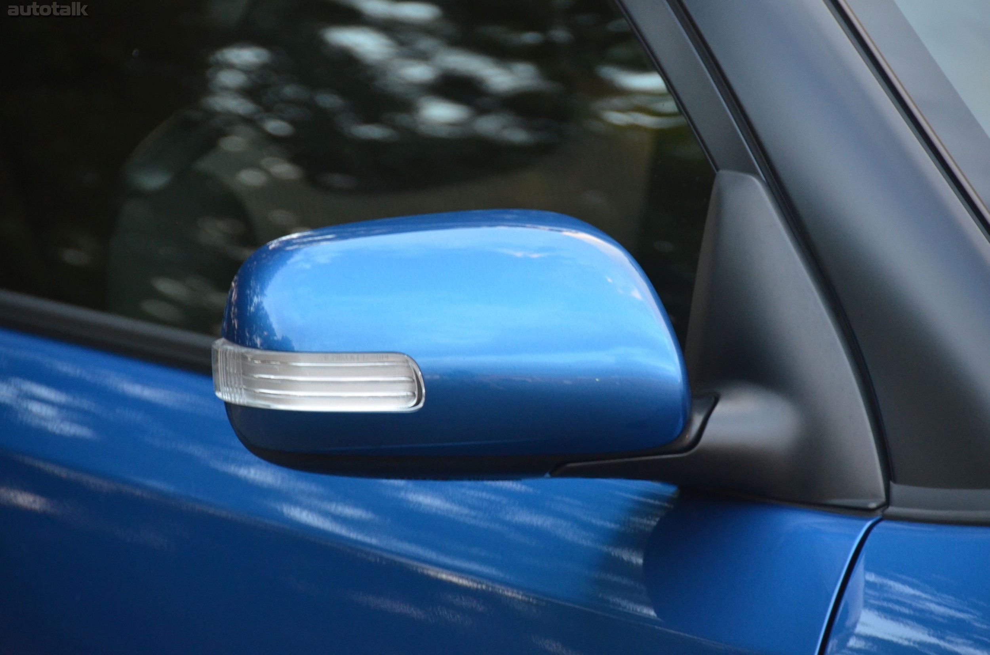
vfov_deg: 4.6
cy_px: 328
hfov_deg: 6.9
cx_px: 495
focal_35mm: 300
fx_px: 8233
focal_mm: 200
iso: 1600
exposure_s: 1/80
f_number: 5.6
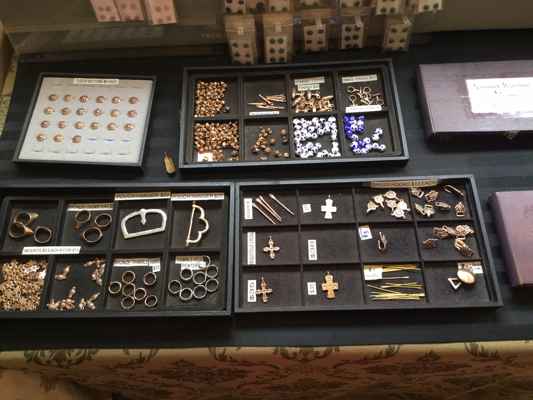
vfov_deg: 45.4
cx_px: 266
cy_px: 200
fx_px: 477
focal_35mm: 31
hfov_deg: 58.4
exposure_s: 1/30
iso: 64
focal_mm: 3.3
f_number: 2.4
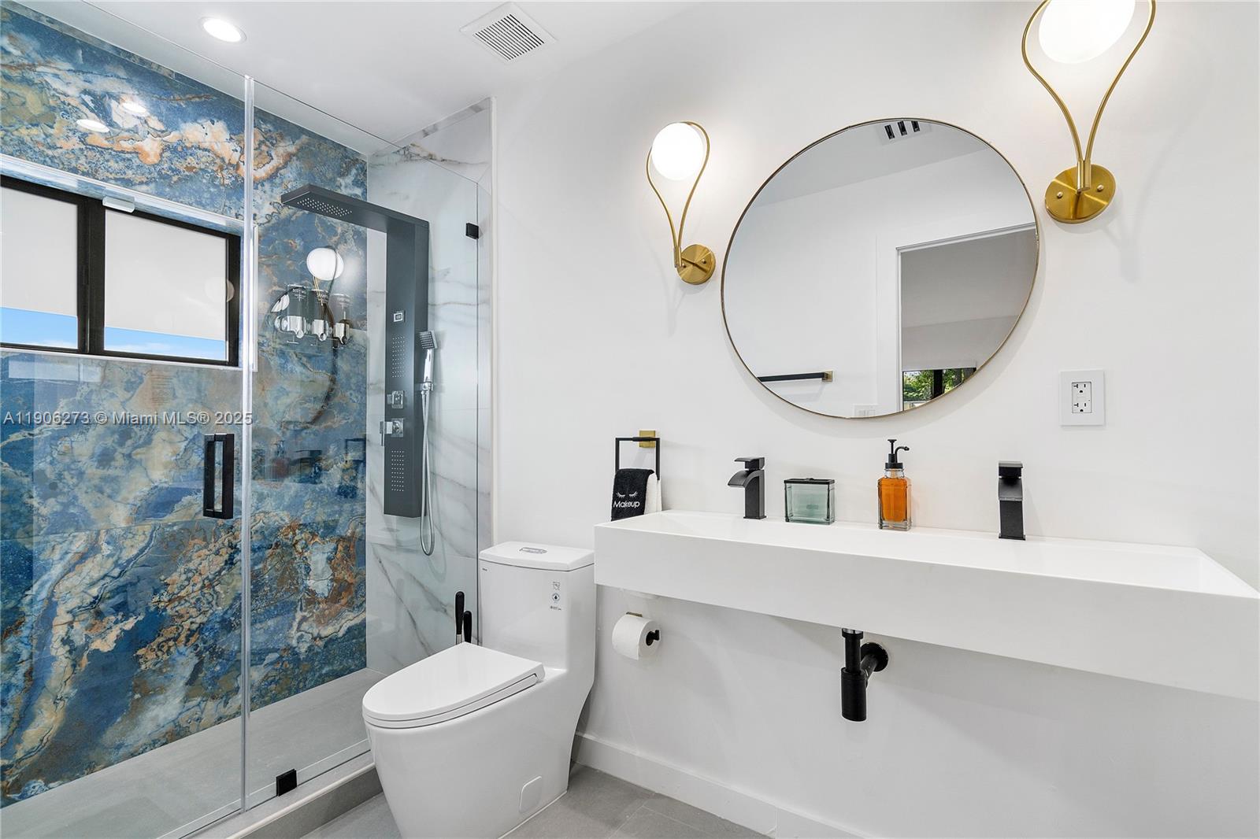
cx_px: 630
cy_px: 420
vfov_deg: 73.7
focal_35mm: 16
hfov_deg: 96.7
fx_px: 560
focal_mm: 16
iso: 640
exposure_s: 1/40
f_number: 8
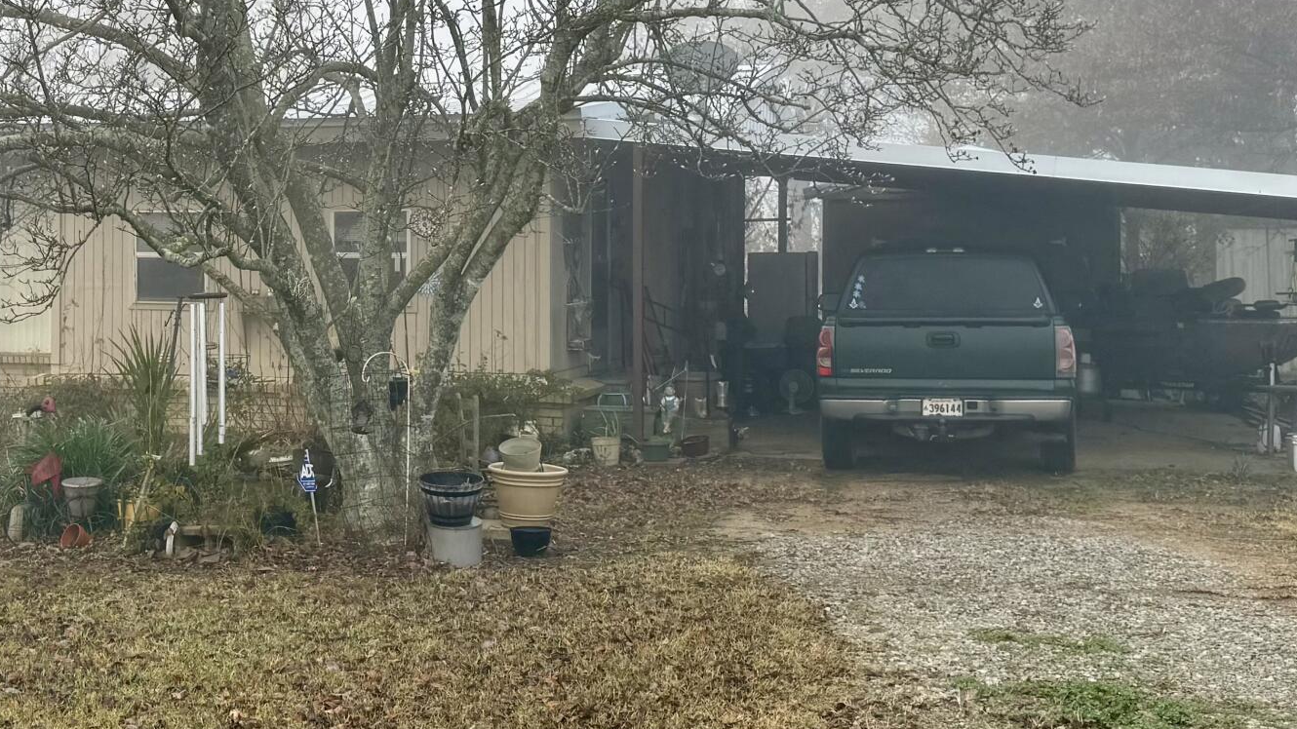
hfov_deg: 34.9
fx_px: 2029
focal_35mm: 59
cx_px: 379
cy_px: 245
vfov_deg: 20.3
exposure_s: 1/393
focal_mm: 6.76
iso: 80
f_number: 1.78
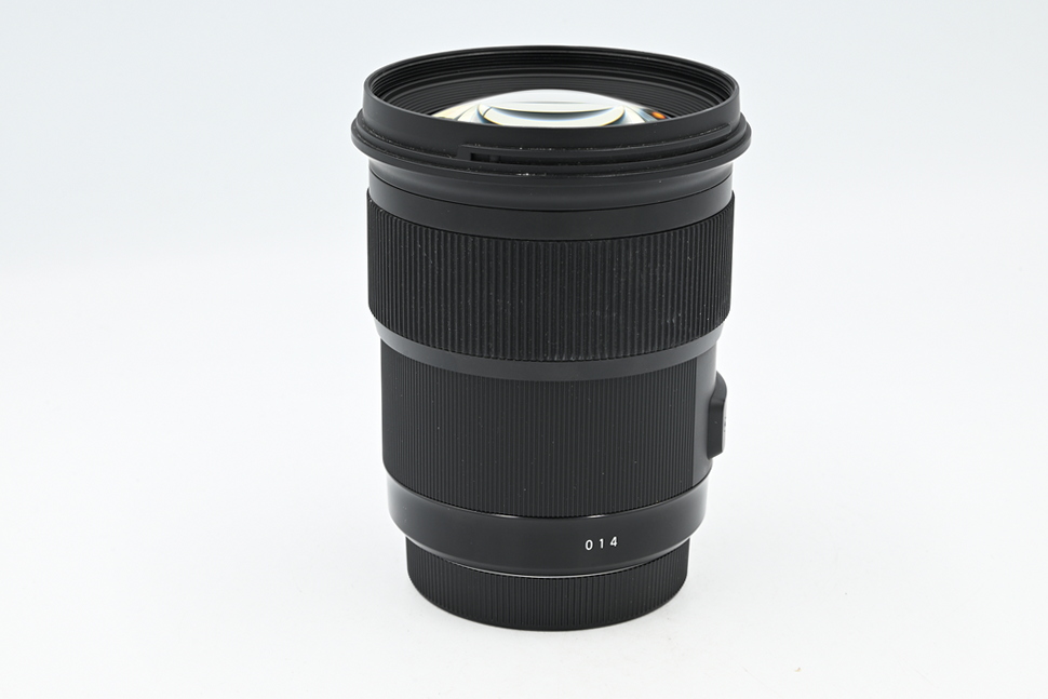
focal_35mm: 75
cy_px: 350
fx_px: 2184
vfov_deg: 18.2
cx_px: 524
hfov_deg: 27.0
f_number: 14
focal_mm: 75
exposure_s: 1/20
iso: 200
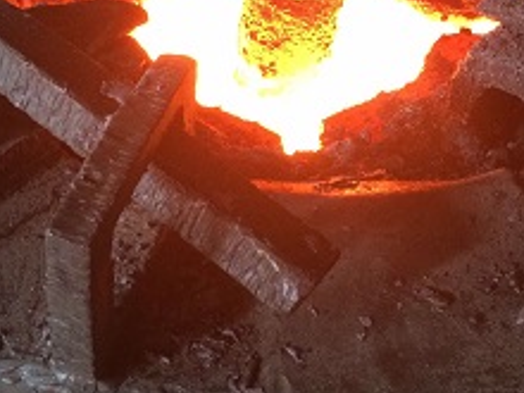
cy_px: 11
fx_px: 999
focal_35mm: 66
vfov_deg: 21.6
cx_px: 300
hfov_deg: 29.4
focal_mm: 4.15
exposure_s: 1/24
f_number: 2.2
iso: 250
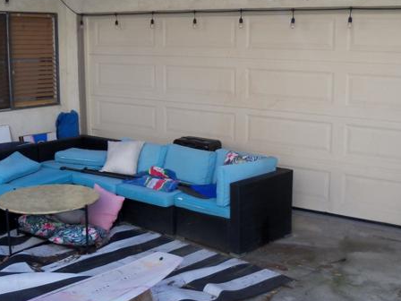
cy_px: 137
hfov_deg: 38.2
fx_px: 579
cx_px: 209
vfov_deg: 29.1
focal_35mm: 50
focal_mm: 6.2
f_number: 3.5
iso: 80
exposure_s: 1/160
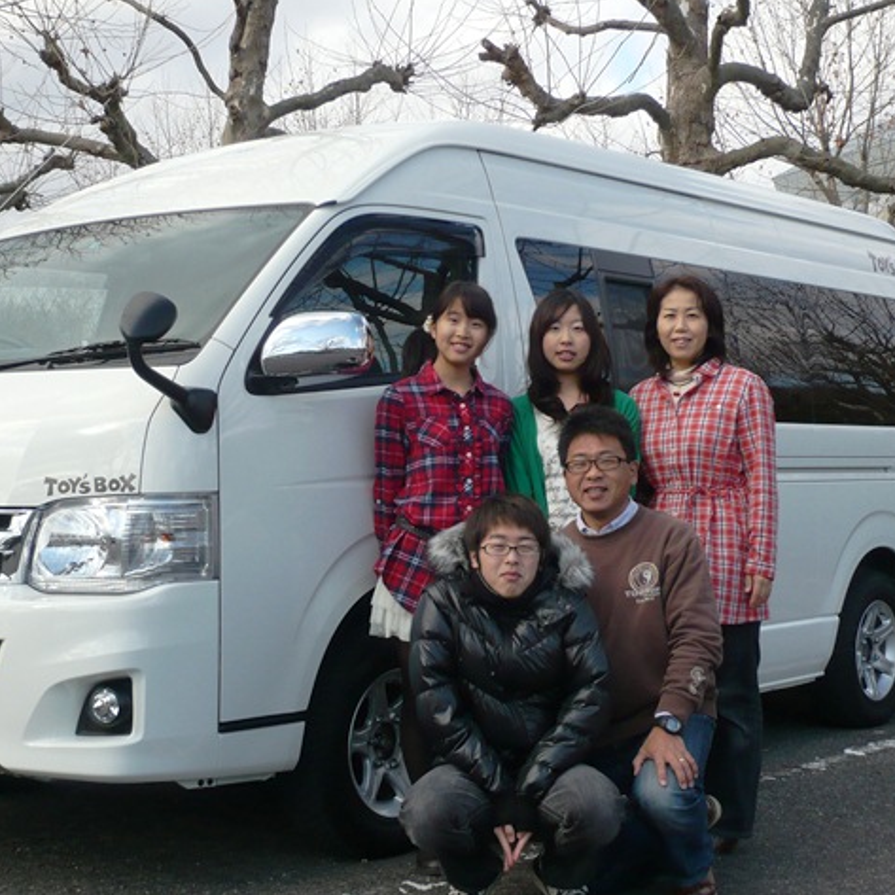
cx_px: 435
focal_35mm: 61
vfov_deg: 28.2
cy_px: 443
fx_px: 1784
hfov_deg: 28.2
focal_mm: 8.4
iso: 100
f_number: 3.8
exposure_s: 1/320
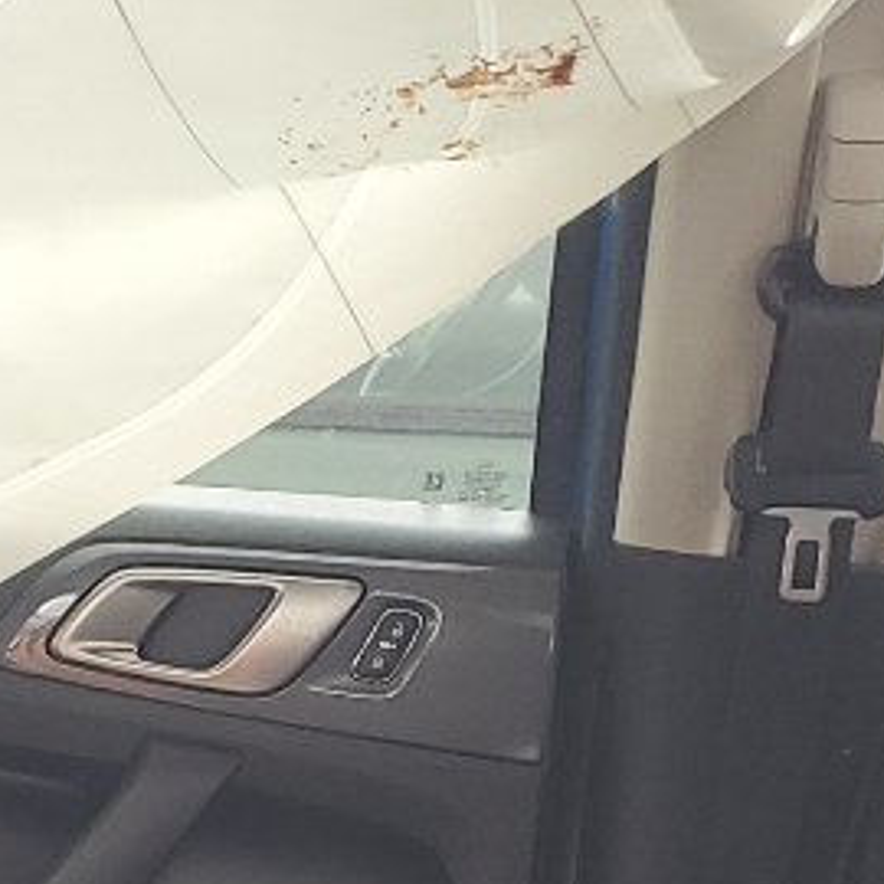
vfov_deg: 11.9
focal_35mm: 136
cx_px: -88
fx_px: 3929
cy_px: 1562
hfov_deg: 12.6
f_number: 1.5
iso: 55
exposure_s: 1/50
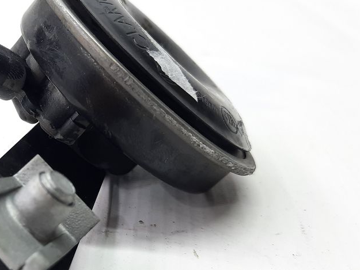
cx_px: 54
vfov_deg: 30.2
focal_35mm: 48
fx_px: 499
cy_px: 155
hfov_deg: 37.7
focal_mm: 4.6
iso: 100
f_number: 2
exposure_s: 1/50
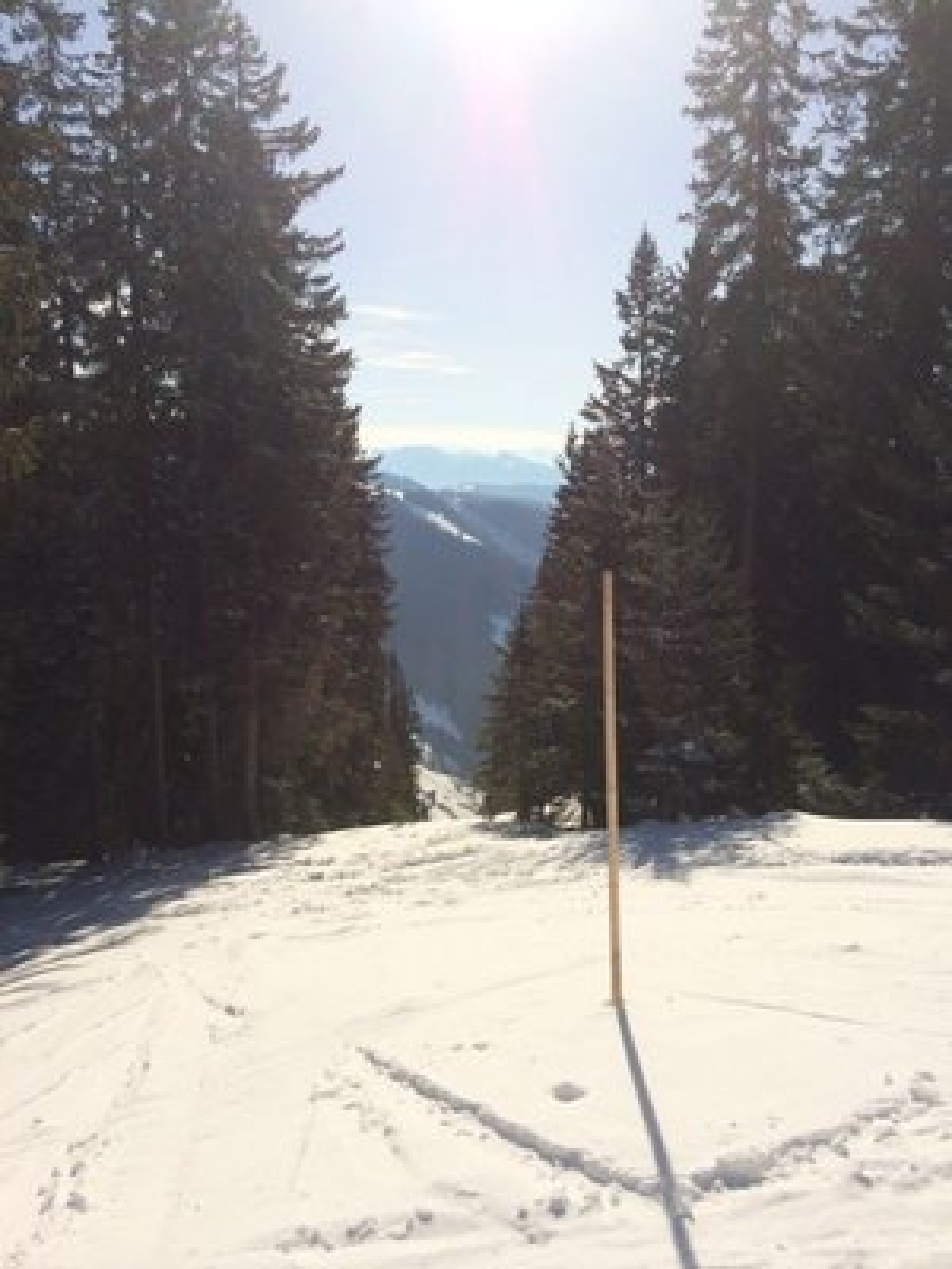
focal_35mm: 30
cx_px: 476
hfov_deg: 46.8
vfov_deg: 60.0
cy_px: 634
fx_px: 1100
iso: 50
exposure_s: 1/5882
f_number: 2.2
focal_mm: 4.12
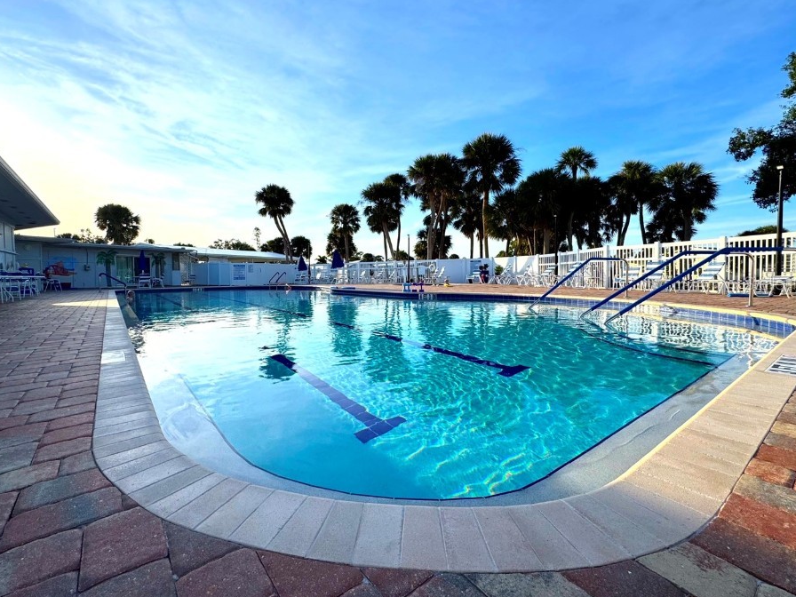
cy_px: 283
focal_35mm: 16
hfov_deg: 94.4
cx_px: 373
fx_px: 368
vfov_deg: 78.0
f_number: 2.2
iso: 50
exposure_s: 1/2083
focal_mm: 2.22
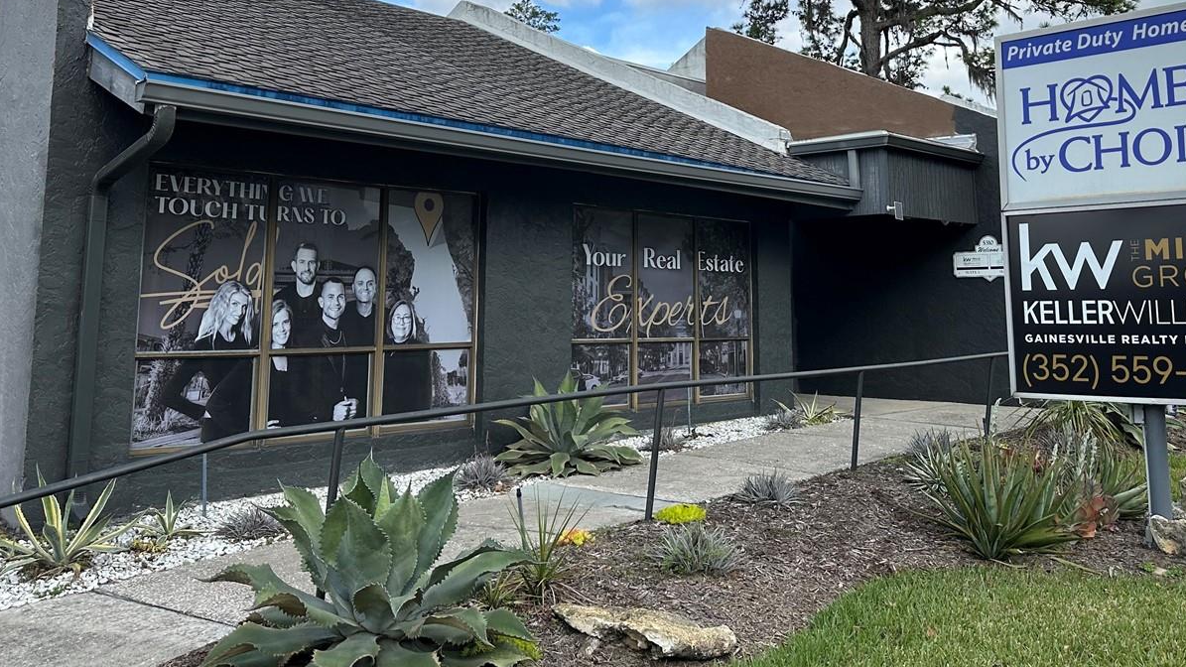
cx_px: 658
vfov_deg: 33.1
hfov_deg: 56.5
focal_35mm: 35
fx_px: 1101
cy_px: 167
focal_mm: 6.86
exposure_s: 1/2882
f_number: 1.78
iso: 80
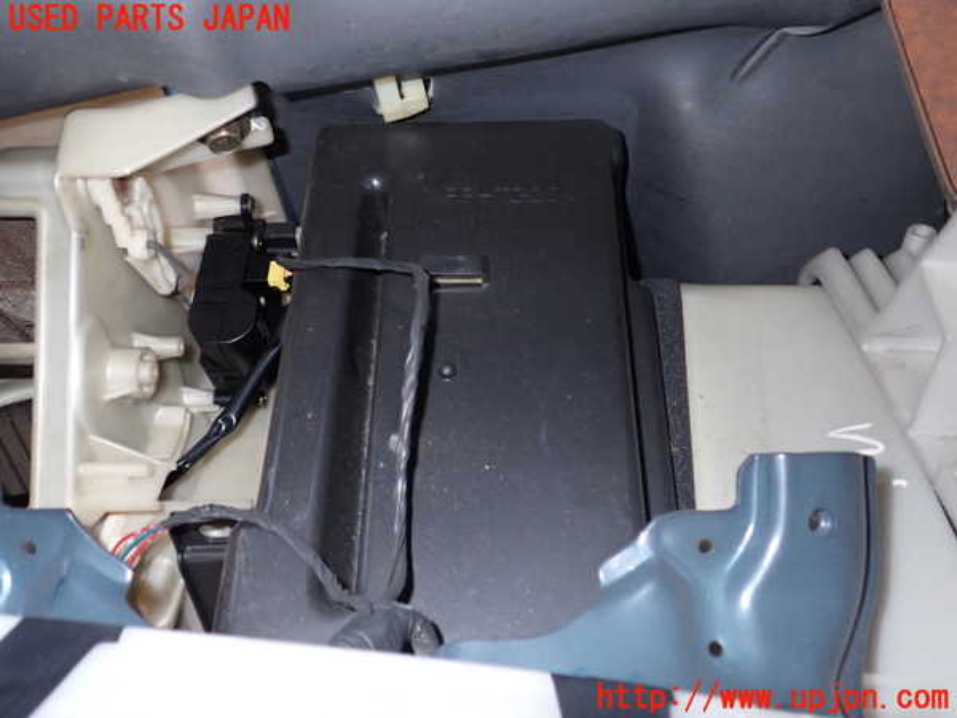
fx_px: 829
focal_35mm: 30
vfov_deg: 46.8
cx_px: 478
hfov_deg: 60.0
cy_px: 359
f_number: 6.3
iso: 320
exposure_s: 1/30
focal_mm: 5.4
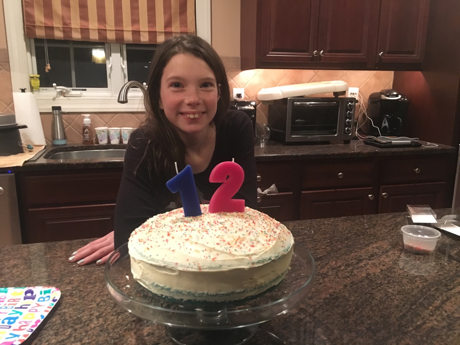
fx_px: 385
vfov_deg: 48.2
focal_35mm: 29
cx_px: 230
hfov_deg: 61.7
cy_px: 172
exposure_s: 1/15
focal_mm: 4.15
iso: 250
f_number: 2.2
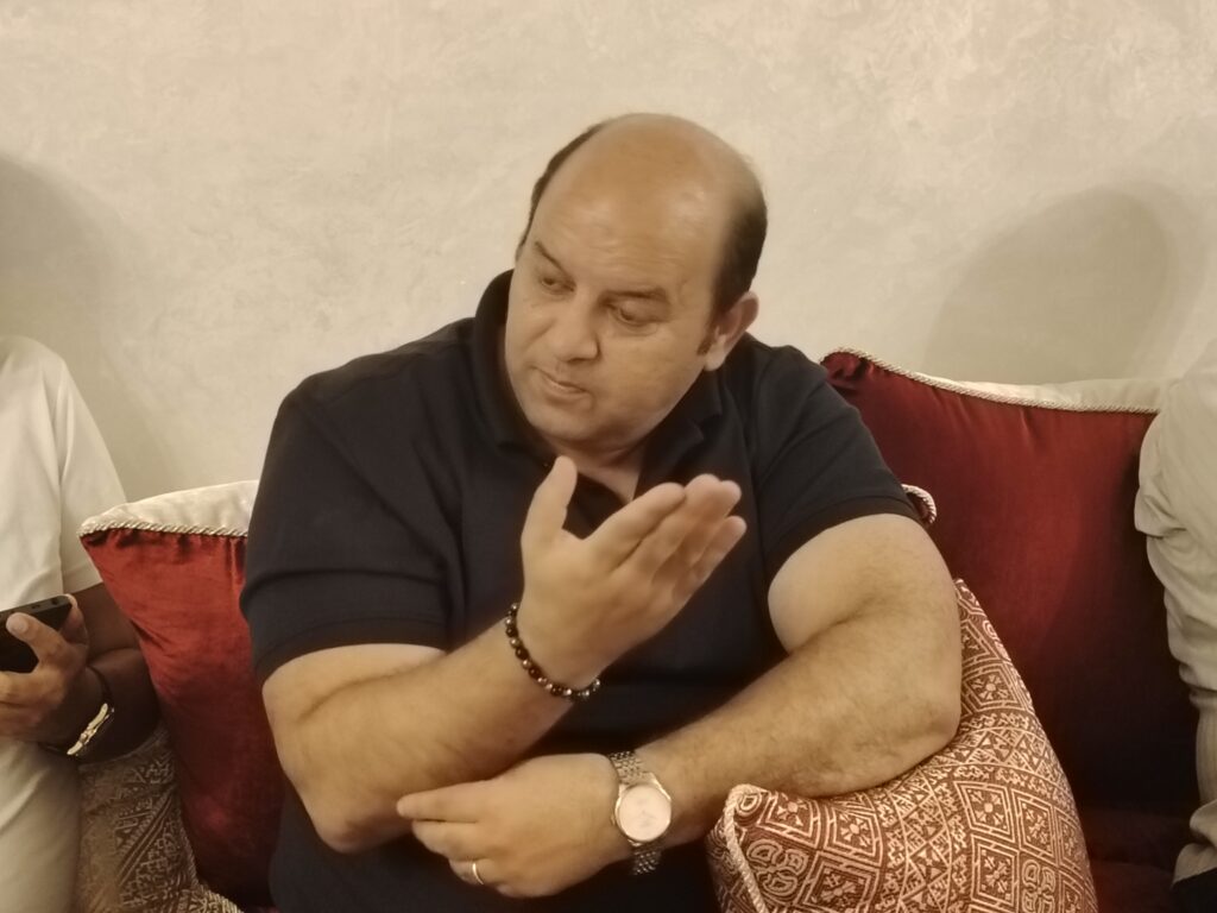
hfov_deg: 31.2
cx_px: 608
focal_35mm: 62
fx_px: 2180
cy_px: 456
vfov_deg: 23.7
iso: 2297
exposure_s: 1/33.3
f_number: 1.75
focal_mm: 5.25
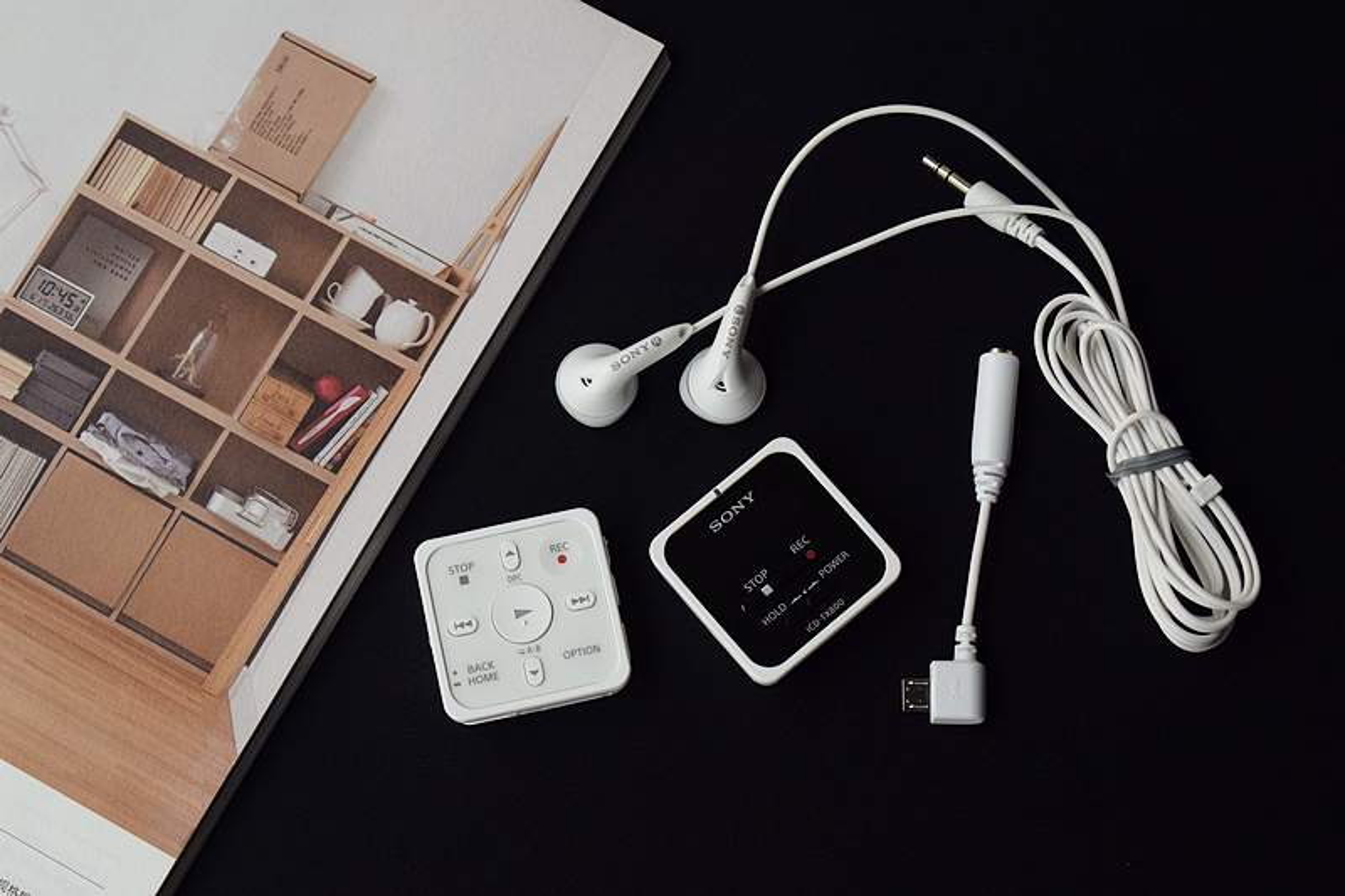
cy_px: 448
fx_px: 3081
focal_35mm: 82
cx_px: 672
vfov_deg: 16.5
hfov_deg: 24.6
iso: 1600
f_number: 8
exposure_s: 1/250
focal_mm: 55
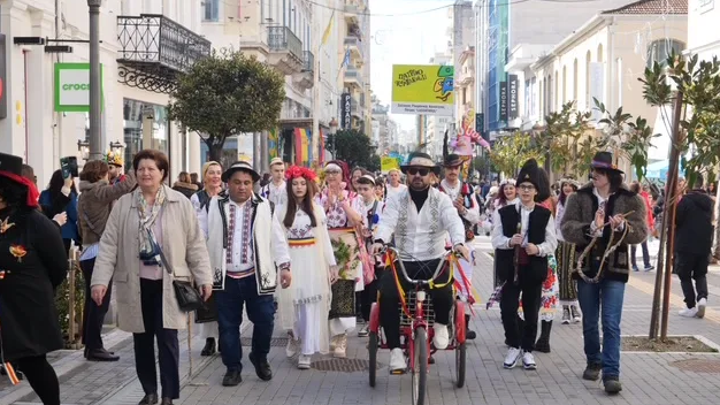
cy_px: 227
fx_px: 1126
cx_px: 366
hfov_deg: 35.5
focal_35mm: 59
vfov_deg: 20.4
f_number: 5.6
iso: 125
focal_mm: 55
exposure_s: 1/200
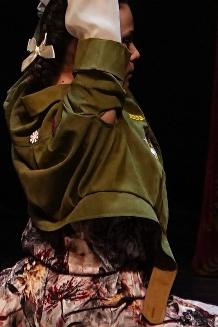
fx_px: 8714
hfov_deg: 1.4
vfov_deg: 2.1
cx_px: 2
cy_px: -292
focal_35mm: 959
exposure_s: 1/400
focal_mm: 135
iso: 1600
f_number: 3.2
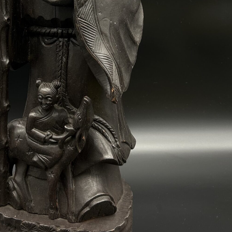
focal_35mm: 59
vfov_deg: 28.3
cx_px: 69
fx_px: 447
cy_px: 39
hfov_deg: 28.8
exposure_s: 1/103
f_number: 1.5
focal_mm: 5.7
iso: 64
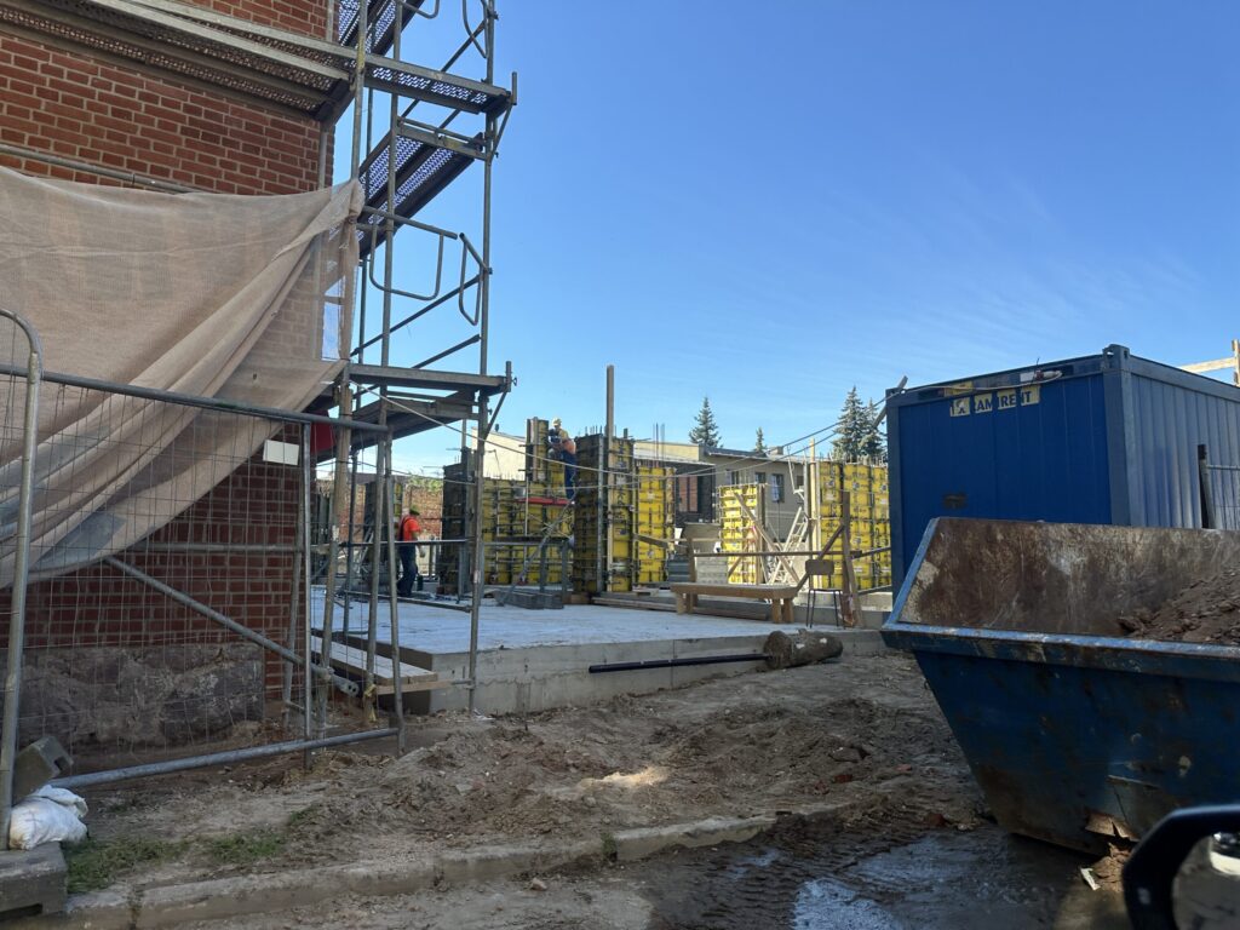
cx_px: 620
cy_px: 465
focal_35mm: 24
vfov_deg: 56.8
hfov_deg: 71.6
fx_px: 860
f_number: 1.78
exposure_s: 1/2525
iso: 80
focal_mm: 6.86
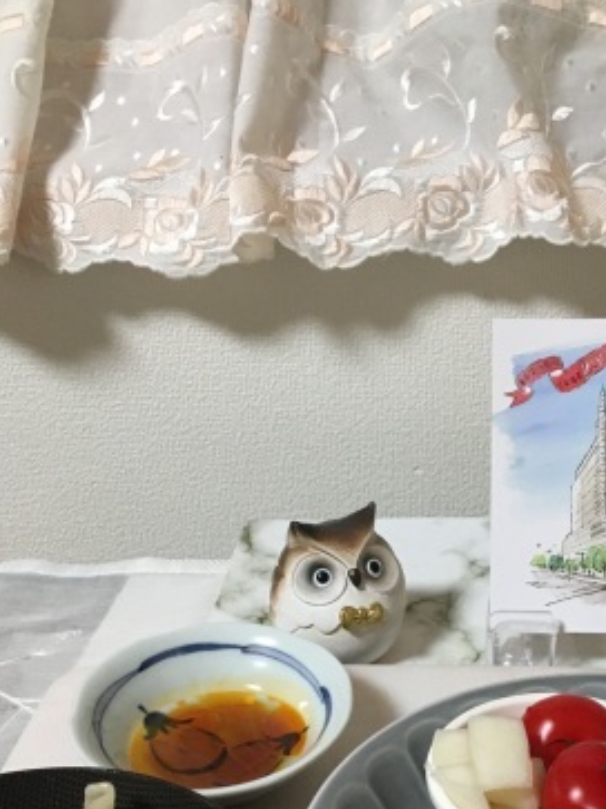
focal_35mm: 48
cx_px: 381
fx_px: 1121
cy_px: 602
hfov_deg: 30.1
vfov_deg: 38.7
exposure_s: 1/30
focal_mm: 4.15
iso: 200
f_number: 2.2
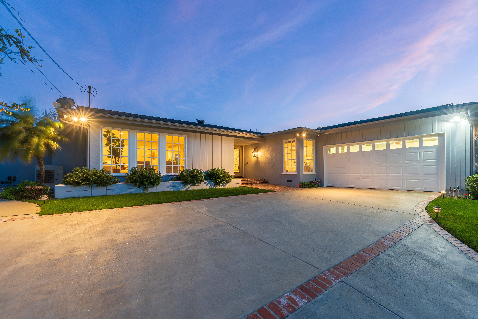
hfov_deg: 96.5
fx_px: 212
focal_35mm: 16
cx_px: 261
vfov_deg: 73.6
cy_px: 171
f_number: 7.1
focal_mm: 14
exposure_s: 1/5
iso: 100
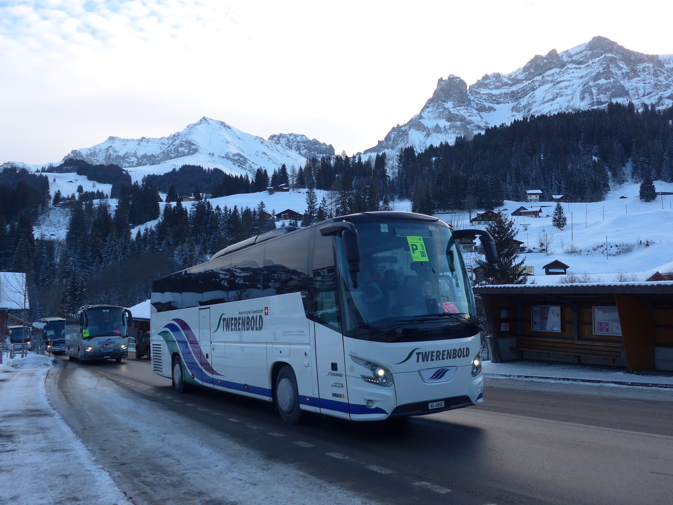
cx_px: 336
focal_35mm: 29
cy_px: 252
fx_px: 564
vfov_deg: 48.2
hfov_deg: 61.7
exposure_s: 1/250
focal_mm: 6
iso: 80
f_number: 2.8
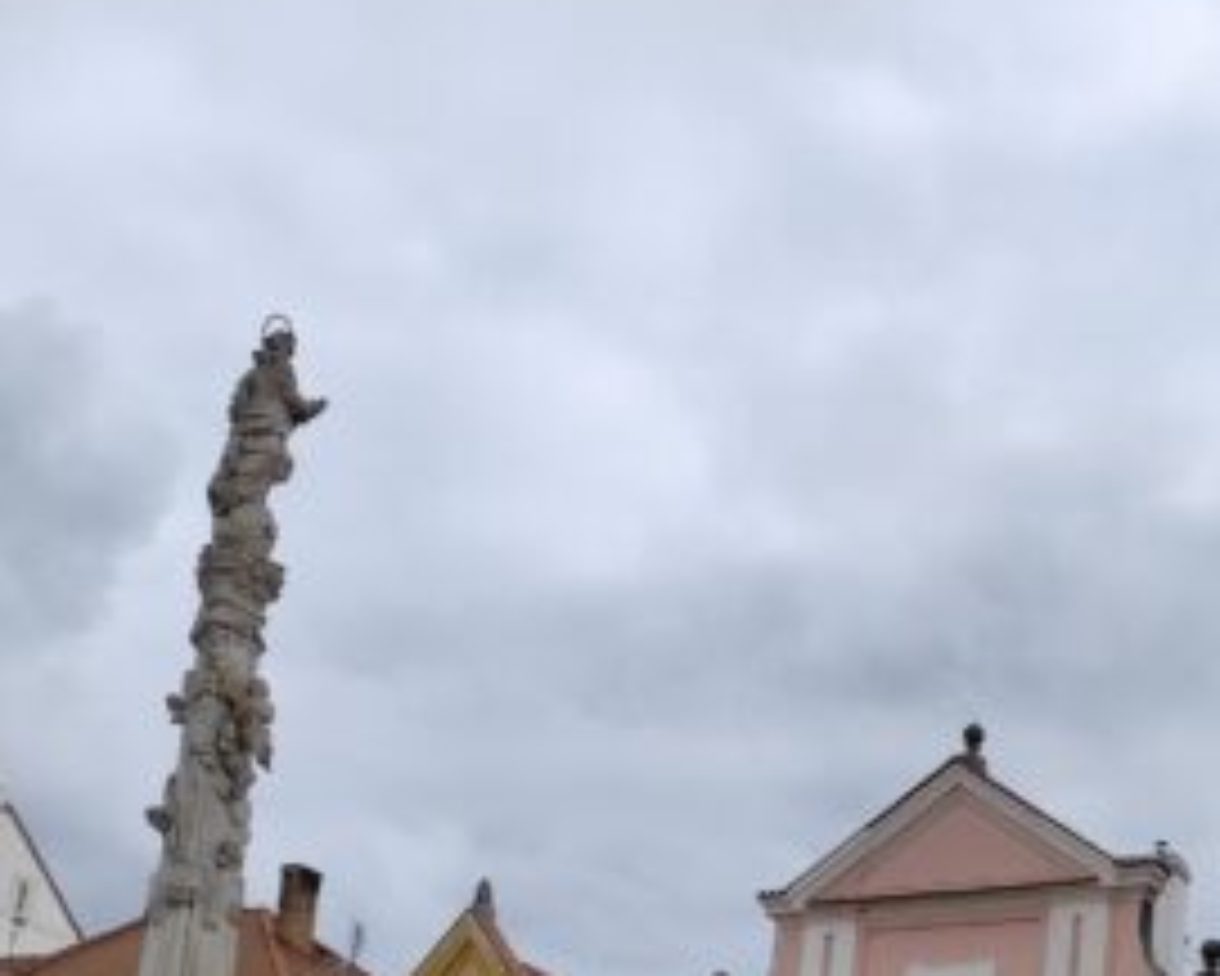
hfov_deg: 31.6
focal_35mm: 56
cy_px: 1077
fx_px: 2023
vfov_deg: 25.2
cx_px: 1157
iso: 50
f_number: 1.65
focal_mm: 6.19
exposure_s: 1/1421
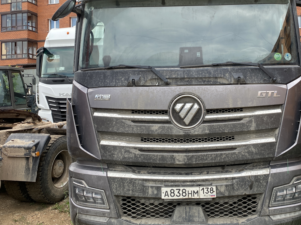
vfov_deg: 39.6
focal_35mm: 36
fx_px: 313
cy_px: 95
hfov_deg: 50.4
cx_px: 201
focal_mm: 4.25
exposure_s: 1/685
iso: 32
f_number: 1.8
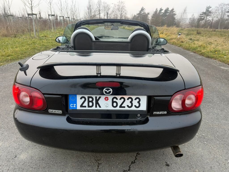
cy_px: 86
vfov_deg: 56.8
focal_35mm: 24
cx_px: 114
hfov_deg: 71.6
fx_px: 159
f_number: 1.78
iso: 100
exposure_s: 1/121
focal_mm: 6.76
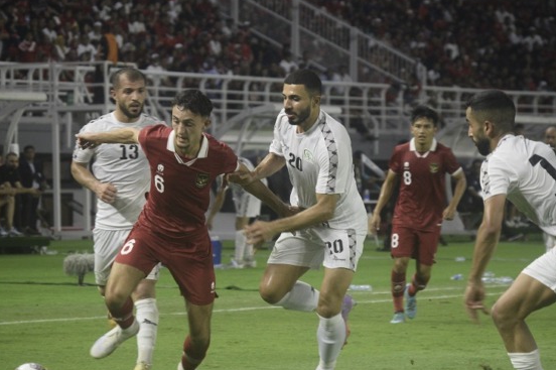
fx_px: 3852
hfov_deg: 8.3
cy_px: 198
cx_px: 260
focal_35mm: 250
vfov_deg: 5.5
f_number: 5.6
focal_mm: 135
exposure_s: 1/400
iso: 1600
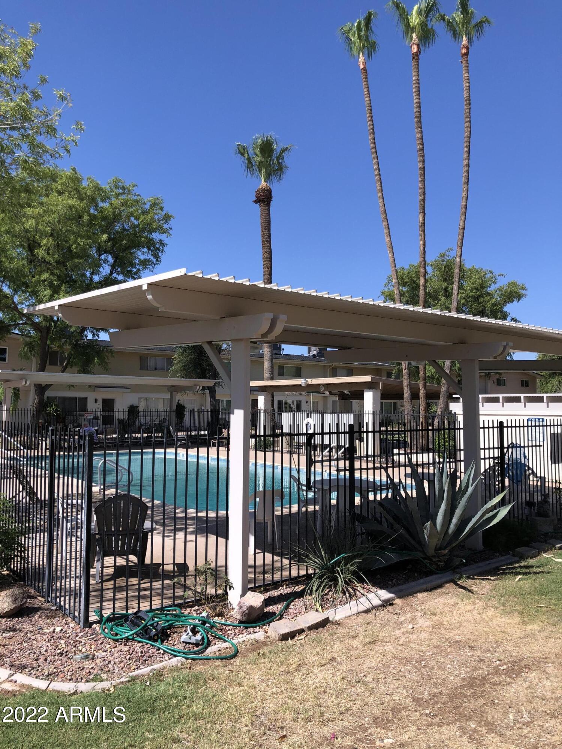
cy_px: 374
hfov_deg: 49.7
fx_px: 606
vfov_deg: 63.4
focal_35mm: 28
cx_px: 281
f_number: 1.8
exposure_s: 1/2288
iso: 20
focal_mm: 3.99
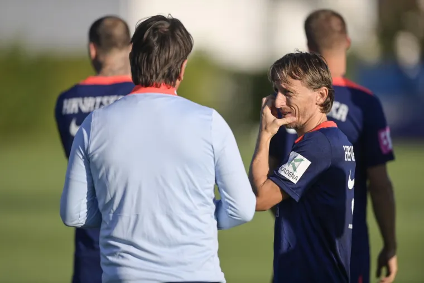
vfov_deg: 3.4
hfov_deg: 5.2
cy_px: 142
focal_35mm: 400
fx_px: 4712
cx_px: 212
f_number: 2.8
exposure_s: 1/2500
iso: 100
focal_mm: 400
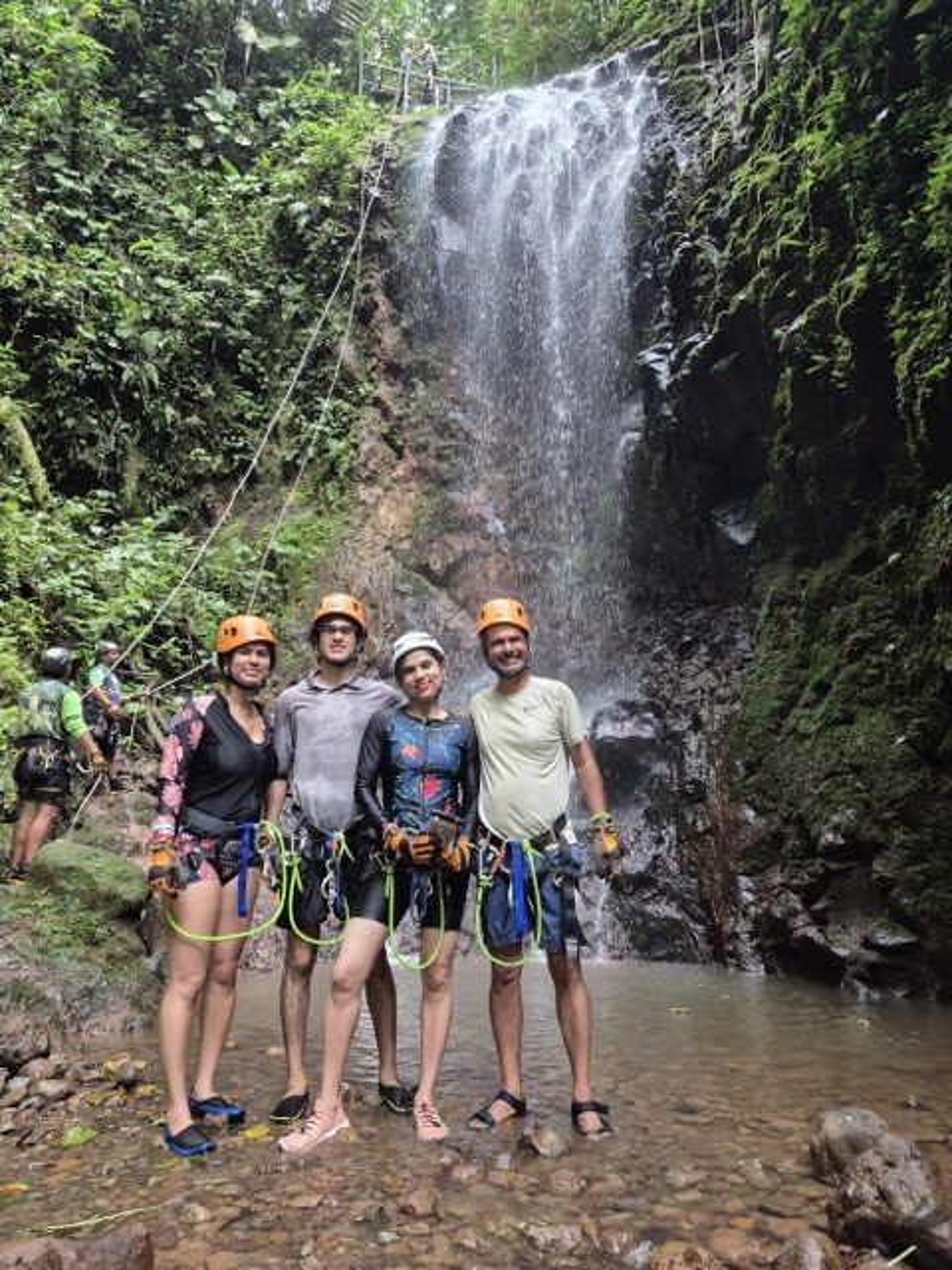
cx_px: 476
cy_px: 635
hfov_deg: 58.9
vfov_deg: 73.9
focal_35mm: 23
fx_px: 843
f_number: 1.8
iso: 400
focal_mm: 5.4
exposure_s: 1/120
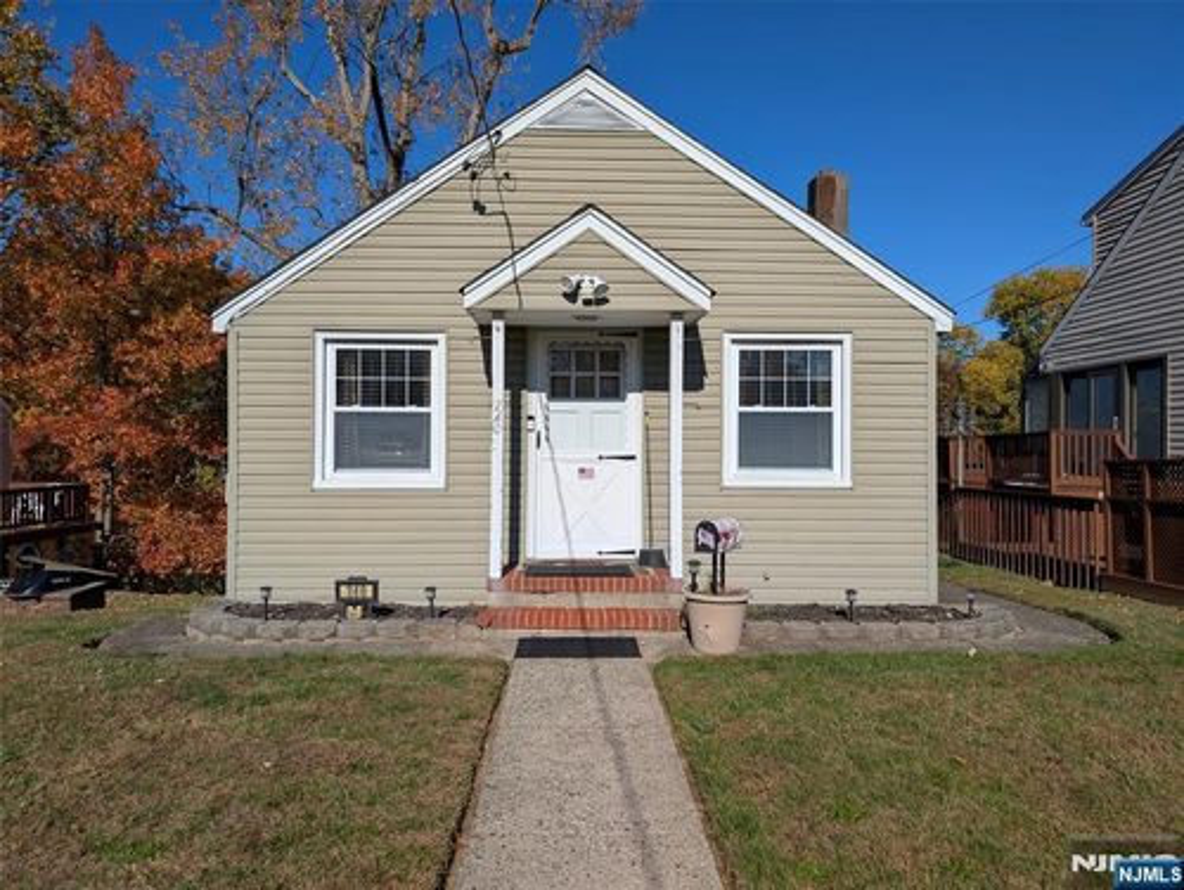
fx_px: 822
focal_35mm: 24
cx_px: 592
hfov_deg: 71.5
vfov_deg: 56.9
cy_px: 445
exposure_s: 1/2604
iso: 20
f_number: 1.68
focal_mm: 6.9
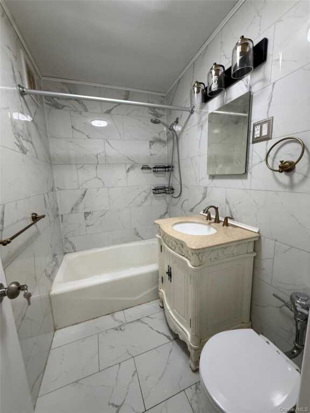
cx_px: 155
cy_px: 206
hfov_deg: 85.7
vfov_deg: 102.1
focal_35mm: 14
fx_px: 167
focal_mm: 2.22
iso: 100
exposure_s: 1/120
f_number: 2.2
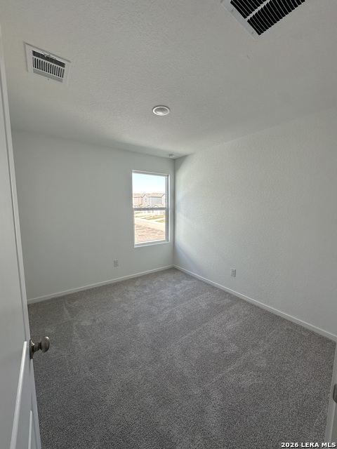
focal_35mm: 14
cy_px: 224
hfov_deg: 85.7
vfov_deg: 102.1
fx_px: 182
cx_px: 168
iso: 40
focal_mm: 2.22
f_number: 2.2
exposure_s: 1/131
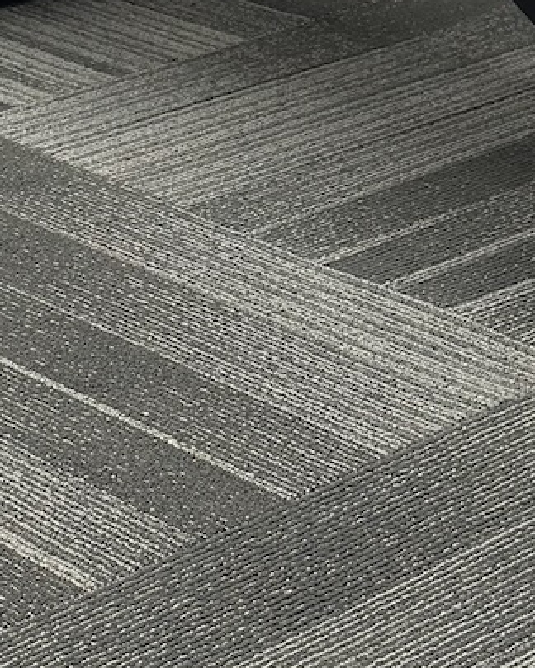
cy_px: -153
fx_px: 2929
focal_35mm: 148
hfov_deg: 10.4
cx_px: 357
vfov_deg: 12.7
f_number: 1.78
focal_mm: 6.86
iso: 100
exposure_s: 1/60
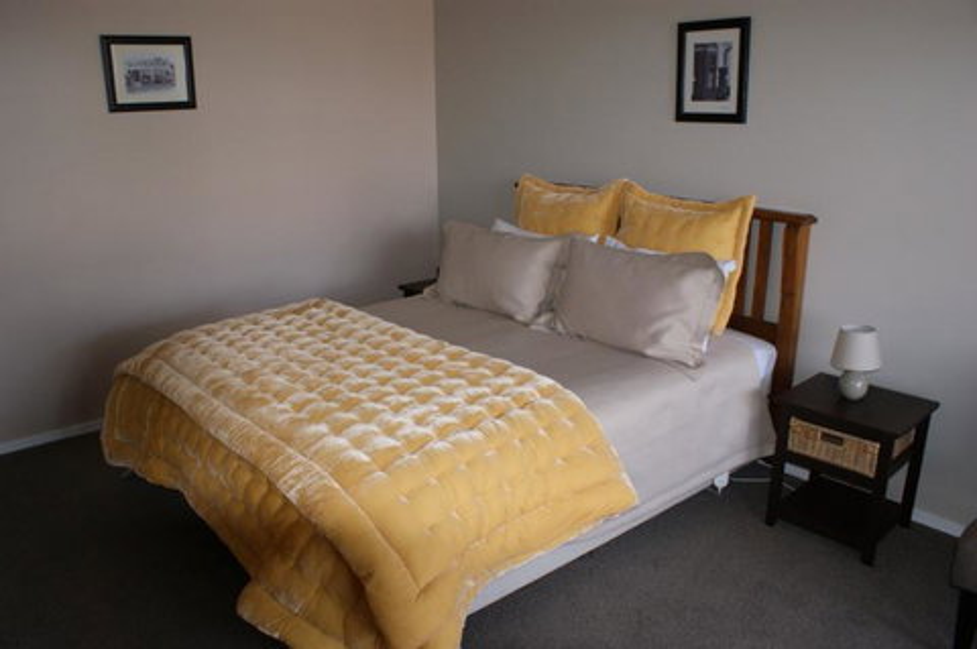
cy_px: 324
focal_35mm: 27
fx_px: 732
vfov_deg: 47.8
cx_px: 488
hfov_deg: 67.4
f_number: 5.6
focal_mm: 18
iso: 400
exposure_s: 1/80
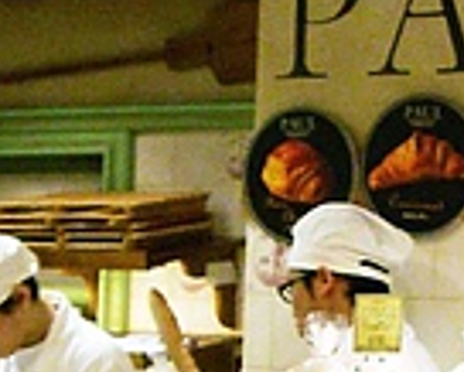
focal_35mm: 164
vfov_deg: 9.4
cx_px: 440
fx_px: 2254
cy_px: 355
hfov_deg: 11.7
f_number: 2.7
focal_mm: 6.2
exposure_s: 1/160
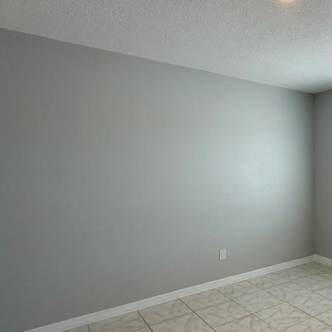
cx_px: 290
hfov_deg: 51.5
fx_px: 304
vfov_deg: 57.0
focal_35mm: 28
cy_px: 193
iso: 100
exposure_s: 1/121
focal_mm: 2.22
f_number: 2.2
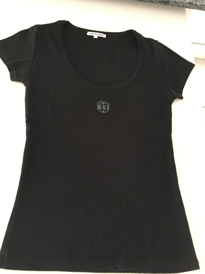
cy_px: 137
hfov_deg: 48.2
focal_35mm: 29
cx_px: 102
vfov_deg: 61.7
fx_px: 229
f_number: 2.2
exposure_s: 1/20
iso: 200
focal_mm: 4.15
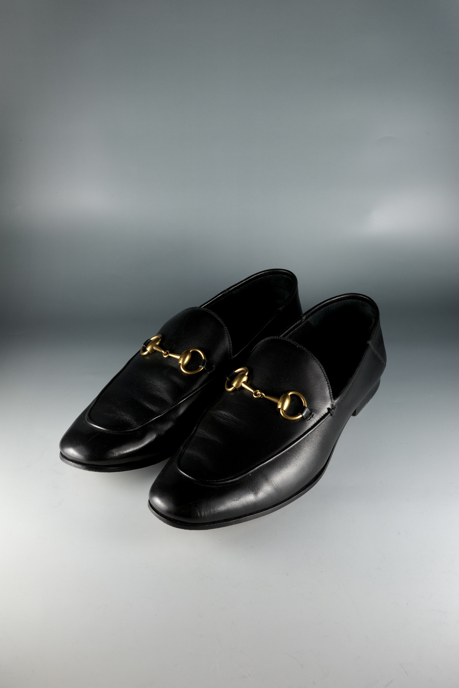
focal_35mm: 40
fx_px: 765
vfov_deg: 48.5
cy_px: 344
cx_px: 230
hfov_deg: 33.4
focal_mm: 26
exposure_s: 1/15
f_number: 7.1
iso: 100
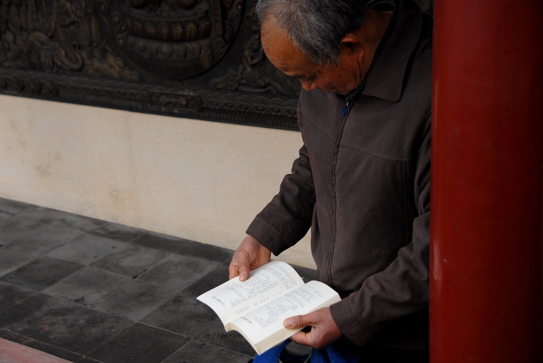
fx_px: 725
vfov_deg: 28.1
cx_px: 272
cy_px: 182
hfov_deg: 41.1
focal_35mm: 48
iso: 200
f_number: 4
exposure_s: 1/60
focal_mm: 32
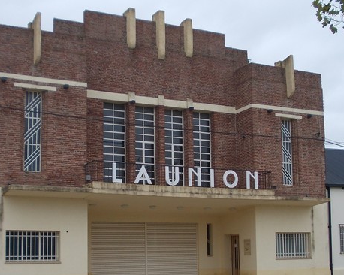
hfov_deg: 30.5
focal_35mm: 62
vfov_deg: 24.4
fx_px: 631
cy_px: 198
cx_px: 153
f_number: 3.1
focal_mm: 5.3
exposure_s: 1/250
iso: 80
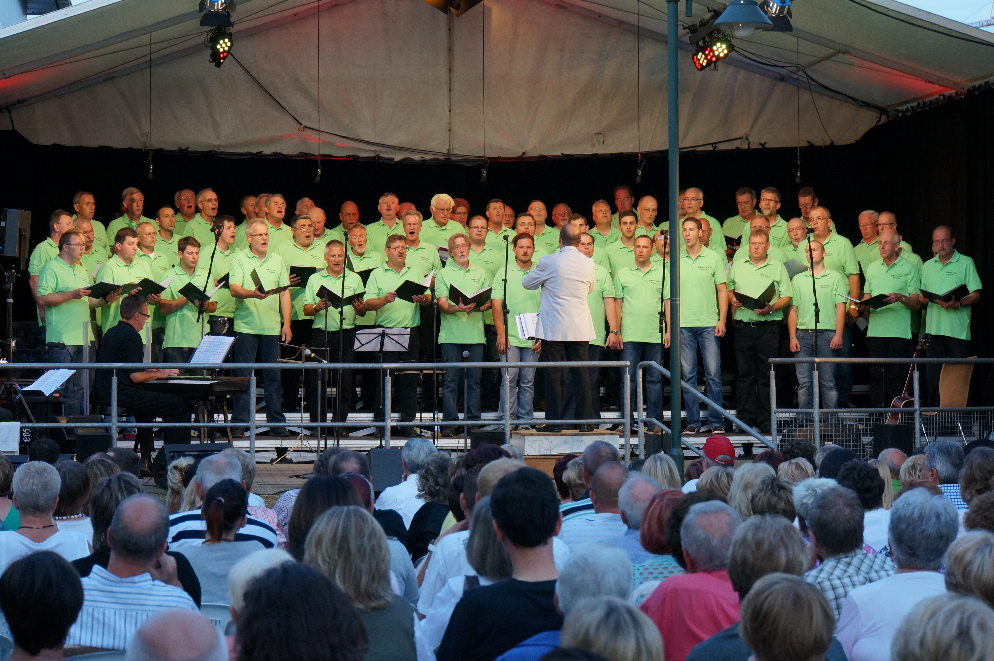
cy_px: 330
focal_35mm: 109
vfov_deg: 12.6
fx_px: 2999
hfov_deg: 18.8
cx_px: 497
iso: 1250
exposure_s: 1/125
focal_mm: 72.5
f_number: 5.6
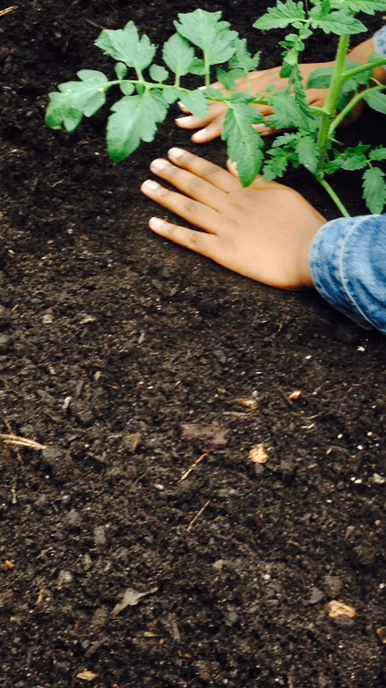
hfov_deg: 12.6
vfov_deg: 22.8
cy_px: 219
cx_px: 481
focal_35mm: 93
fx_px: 1694
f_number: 2.4
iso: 64
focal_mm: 4.28
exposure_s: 1/120
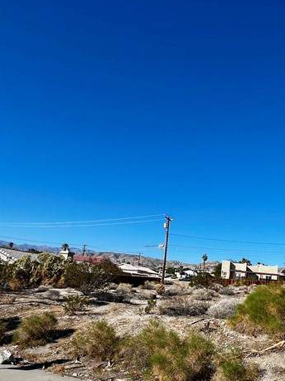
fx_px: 318
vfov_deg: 61.0
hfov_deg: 47.6
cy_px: 234
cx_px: 185
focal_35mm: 29
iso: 32
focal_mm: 1.57
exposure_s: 1/1946
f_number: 1.8
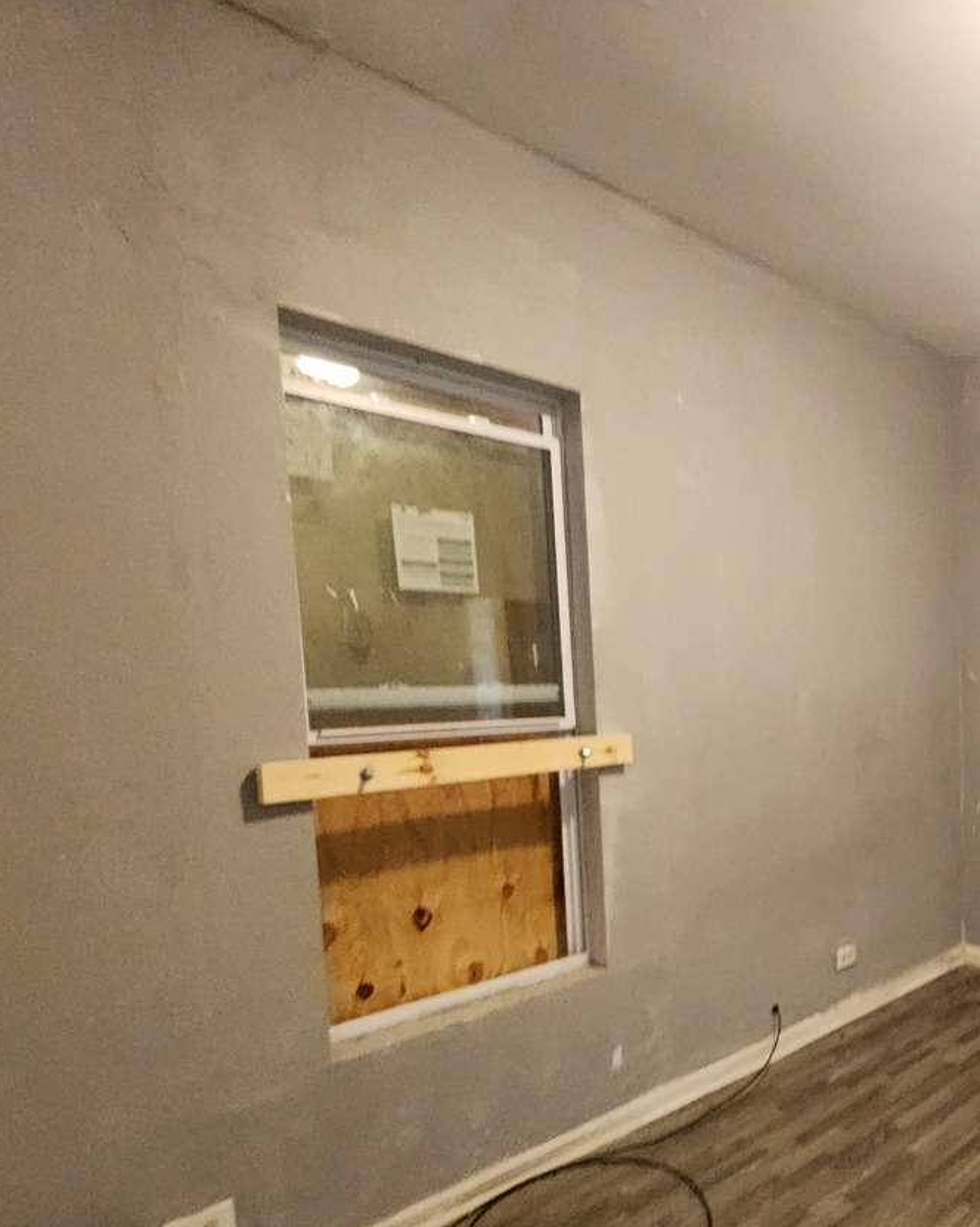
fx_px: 798
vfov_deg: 73.9
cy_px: 760
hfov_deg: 54.6
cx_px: 888
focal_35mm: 22
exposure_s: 1/25
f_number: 2.2
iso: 640
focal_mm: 2.2
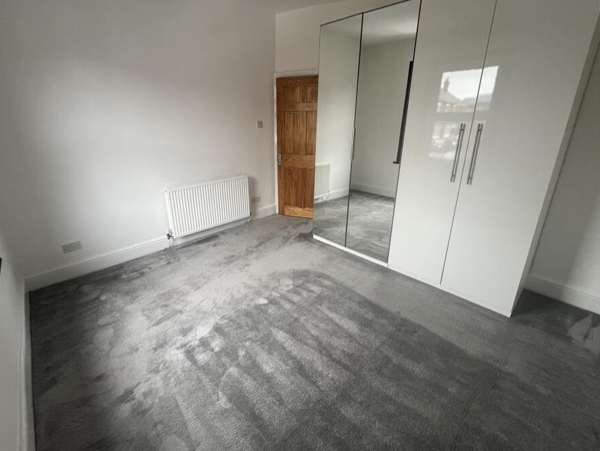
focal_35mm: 15
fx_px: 260
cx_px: 283
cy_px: 207
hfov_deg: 98.1
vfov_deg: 81.6
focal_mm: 1.57
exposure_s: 1/99
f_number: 1.8
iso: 200
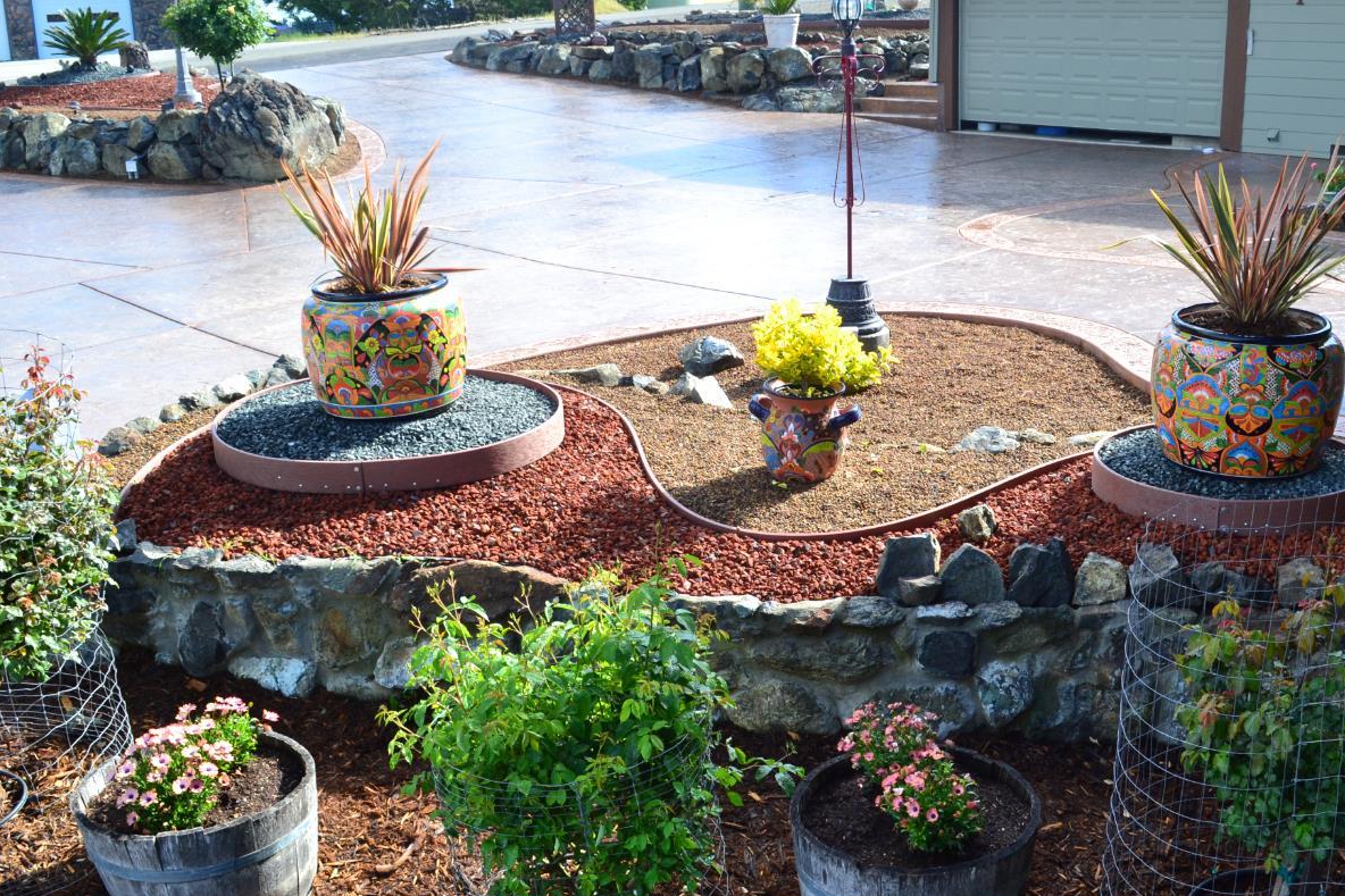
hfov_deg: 50.6
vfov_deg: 35.0
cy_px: 441
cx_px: 760
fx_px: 1419
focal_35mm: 38
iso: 400
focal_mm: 20
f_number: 9
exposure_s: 1/160
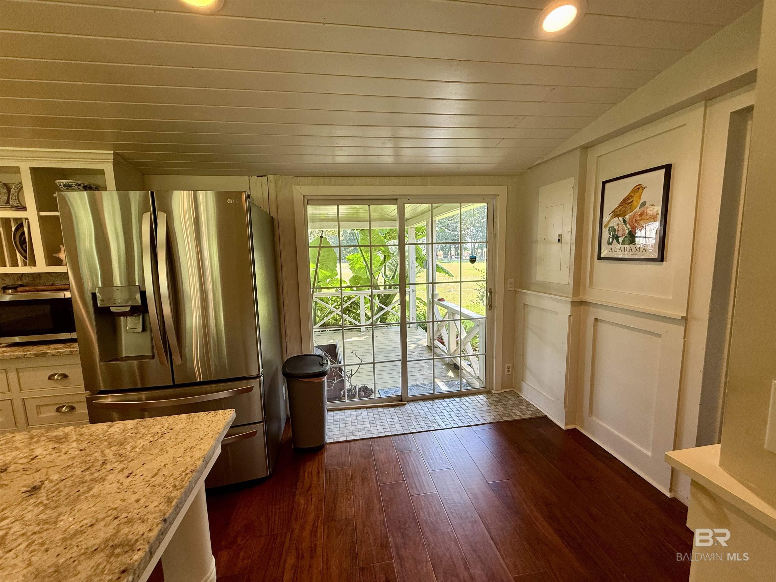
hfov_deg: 102.1
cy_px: 291
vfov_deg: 85.7
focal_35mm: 14
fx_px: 314
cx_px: 388
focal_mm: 2.22
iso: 100
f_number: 2.2
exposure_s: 1/120
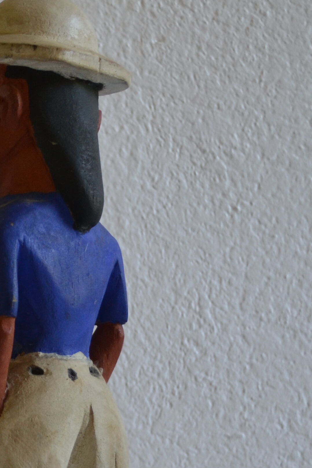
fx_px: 1222
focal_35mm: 94
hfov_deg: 13.5
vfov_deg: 21.6
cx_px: -190
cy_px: 309
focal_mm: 22
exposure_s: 1/40
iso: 400
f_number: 3.8
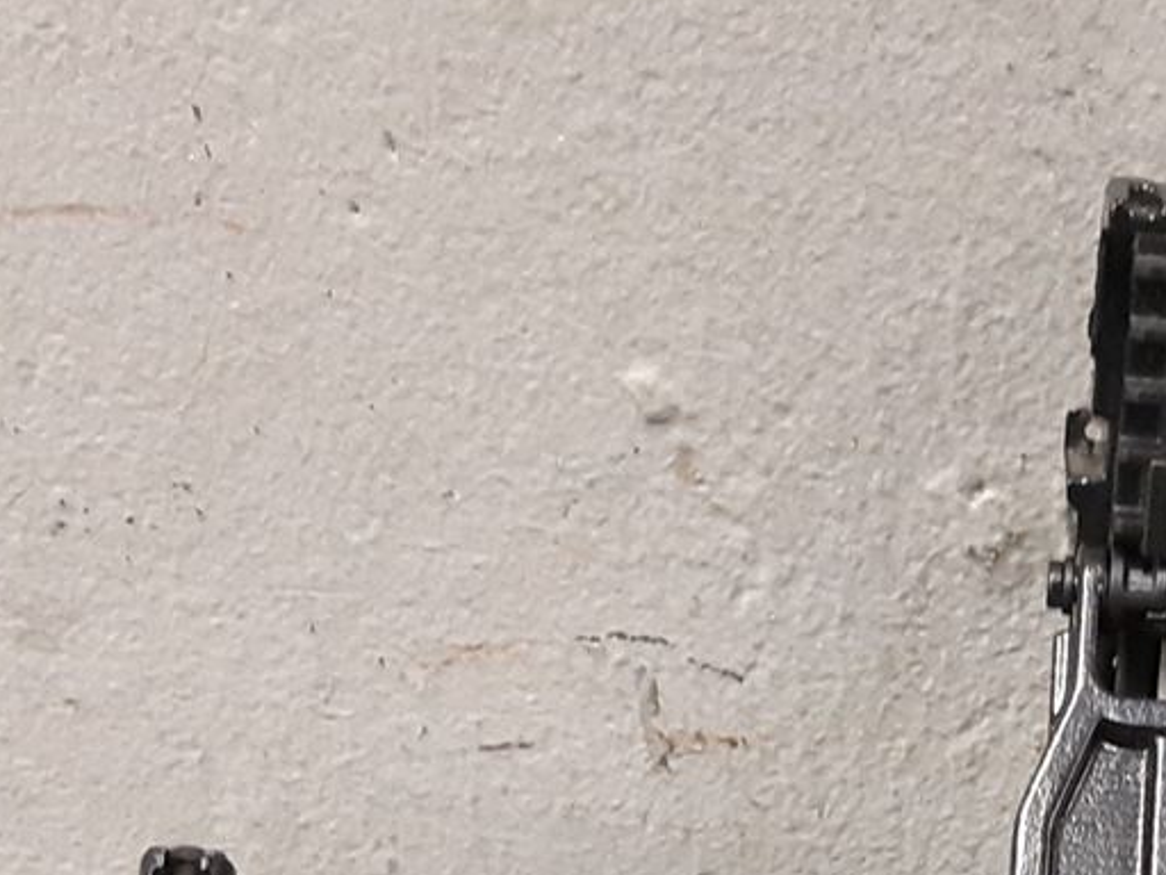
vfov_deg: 13.8
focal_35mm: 104
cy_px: 1073
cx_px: 1212
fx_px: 3503
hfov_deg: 18.3
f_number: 1.7
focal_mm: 3.93
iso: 320
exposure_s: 1/50
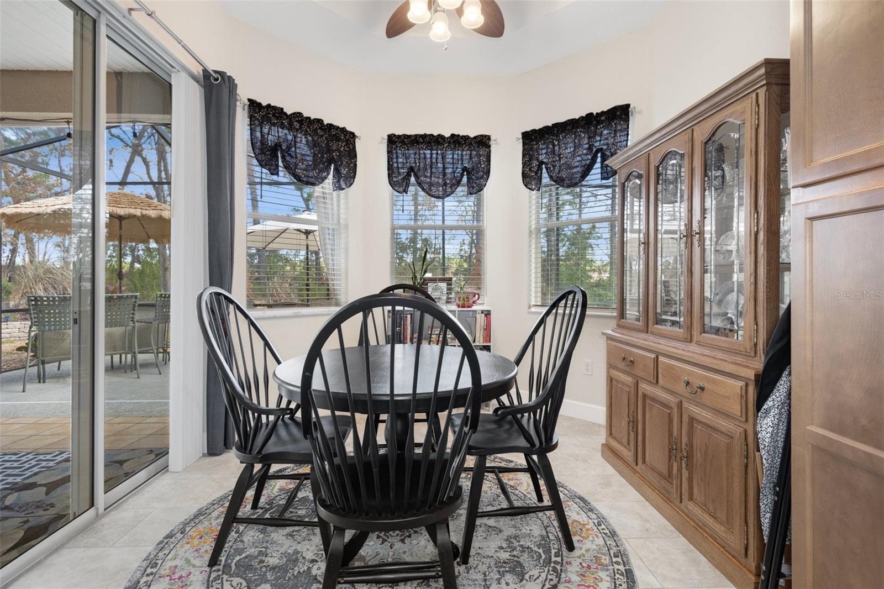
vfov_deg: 73.7
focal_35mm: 16
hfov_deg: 96.7
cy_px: 294
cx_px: 442
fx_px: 393
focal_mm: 16
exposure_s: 1/1.25
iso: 400
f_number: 8
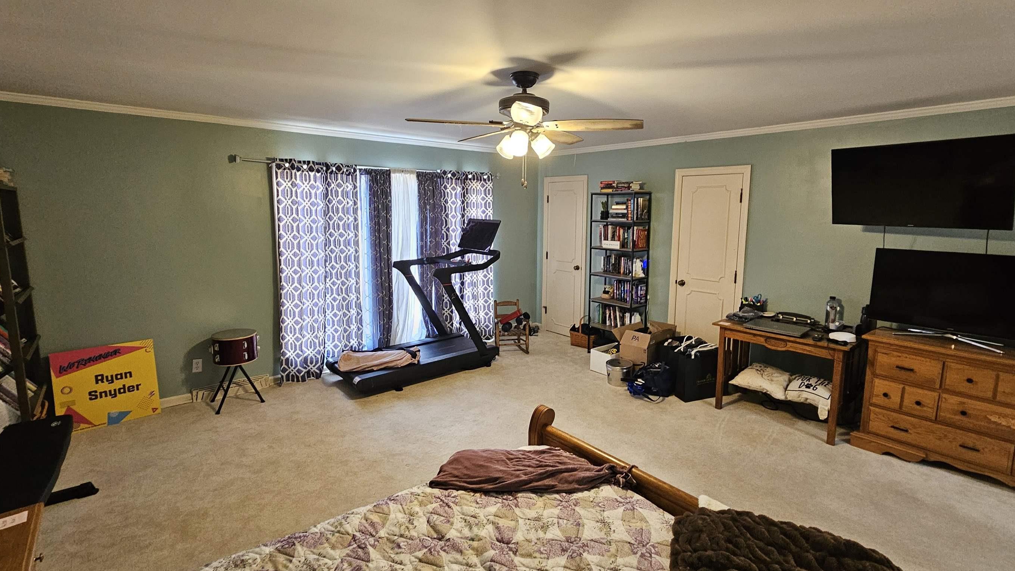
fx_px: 431
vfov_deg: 67.1
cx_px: 511
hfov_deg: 99.4
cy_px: 274
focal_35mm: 16
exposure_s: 1/40
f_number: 2.2
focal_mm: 2.2
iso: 320
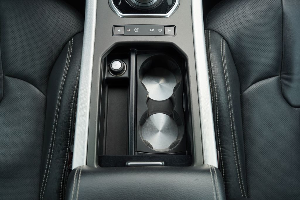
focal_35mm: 26
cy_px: 100
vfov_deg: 49.6
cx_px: 150
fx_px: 217
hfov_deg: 69.4
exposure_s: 1/125
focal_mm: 26
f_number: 5.6
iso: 100
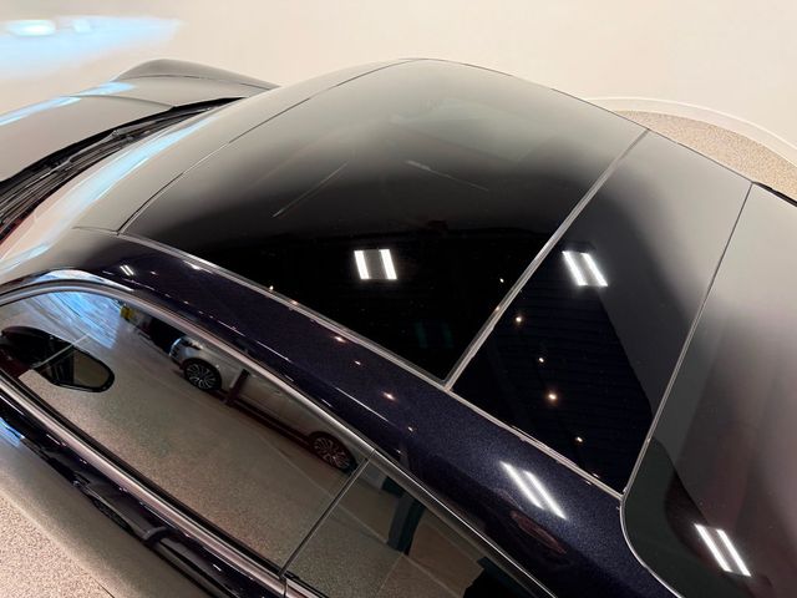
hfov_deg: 71.6
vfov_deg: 56.8
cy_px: 299
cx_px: 398
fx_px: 553
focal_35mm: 24
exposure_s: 1/130
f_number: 1.78
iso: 200
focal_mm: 6.76
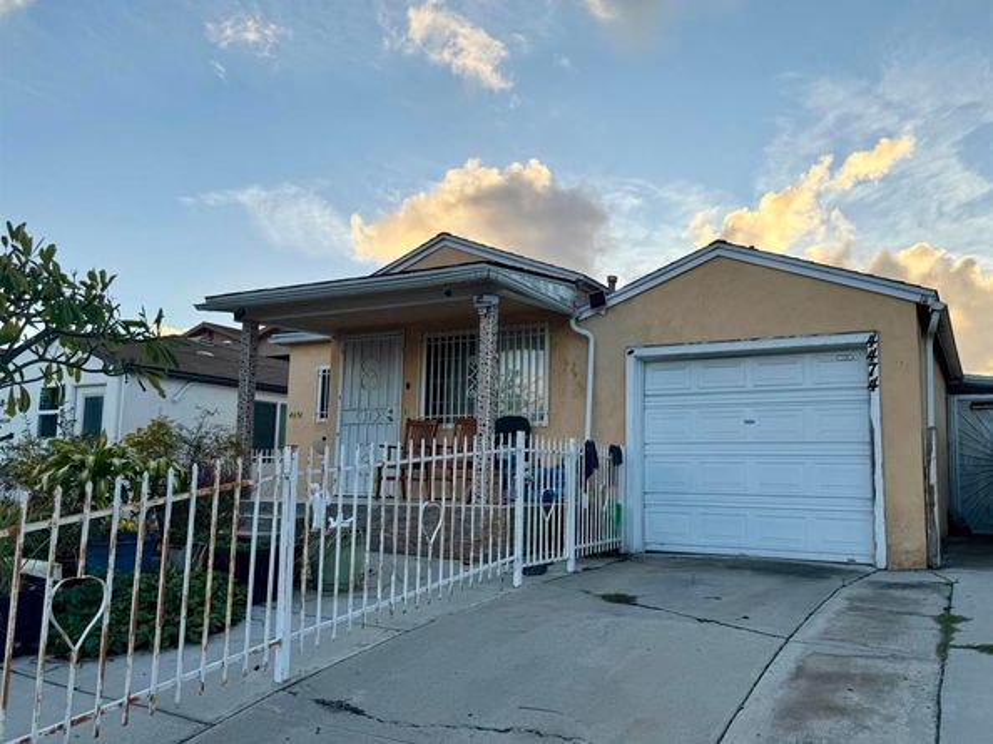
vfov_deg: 56.8
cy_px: 372
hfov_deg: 71.6
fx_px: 688
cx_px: 496
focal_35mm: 24
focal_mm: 6.76
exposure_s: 1/1770
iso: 80
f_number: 1.78
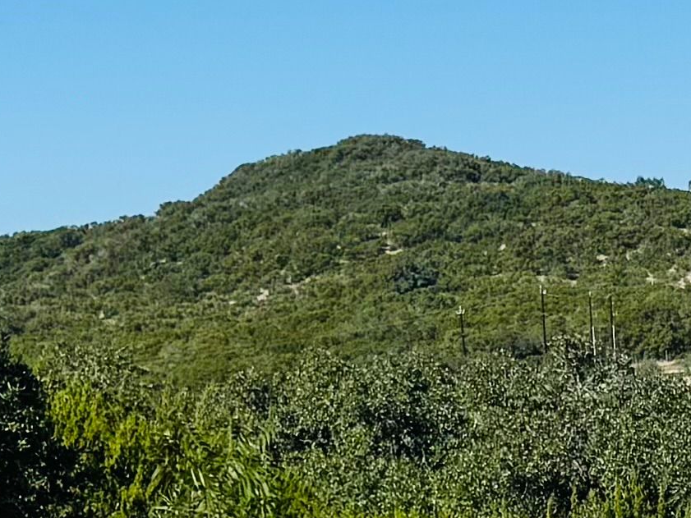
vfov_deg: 9.1
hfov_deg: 11.0
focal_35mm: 163
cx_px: 1388
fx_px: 3254
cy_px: 457
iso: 80
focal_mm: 6.76
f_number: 1.78
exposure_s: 1/5348
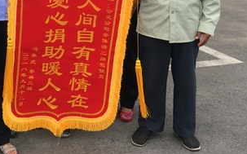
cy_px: -29
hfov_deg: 30.7
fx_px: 444
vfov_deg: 18.7
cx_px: 73
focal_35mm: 66
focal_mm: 4.15
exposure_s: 1/705
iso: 25
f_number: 2.2
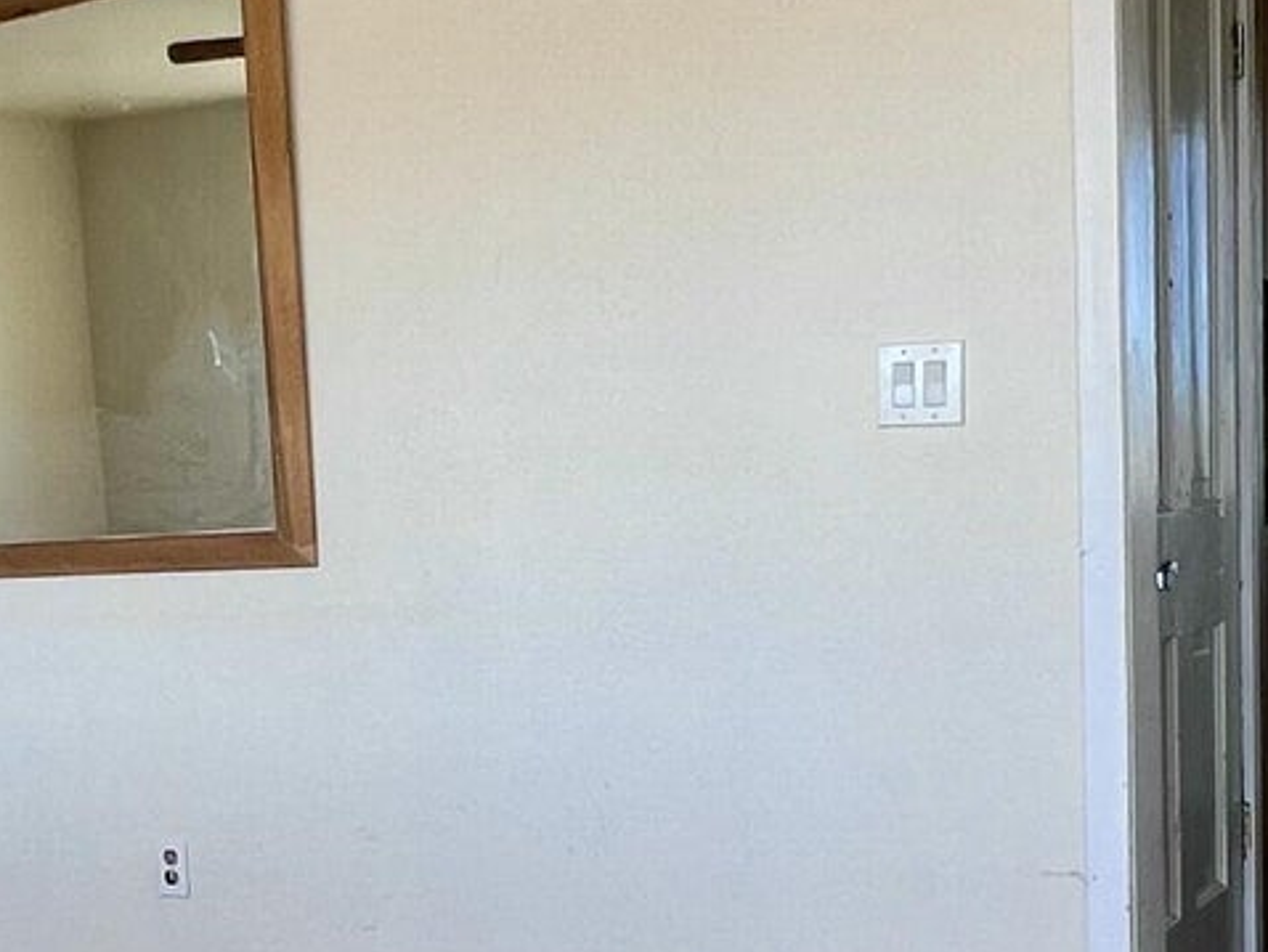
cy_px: 687
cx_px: 60
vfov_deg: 25.0
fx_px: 2126
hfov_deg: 31.2
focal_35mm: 58
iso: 32
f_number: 1.8
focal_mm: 1.57
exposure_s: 1/156
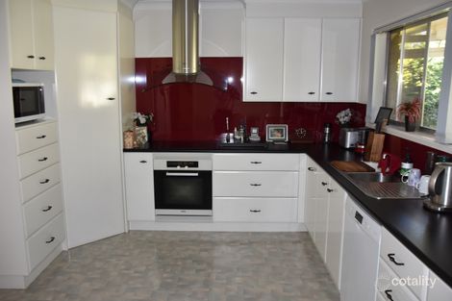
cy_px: 150
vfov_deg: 43.6
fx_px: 377
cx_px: 226
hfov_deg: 61.9
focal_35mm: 30
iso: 640
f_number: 4
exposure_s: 1/60
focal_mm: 20
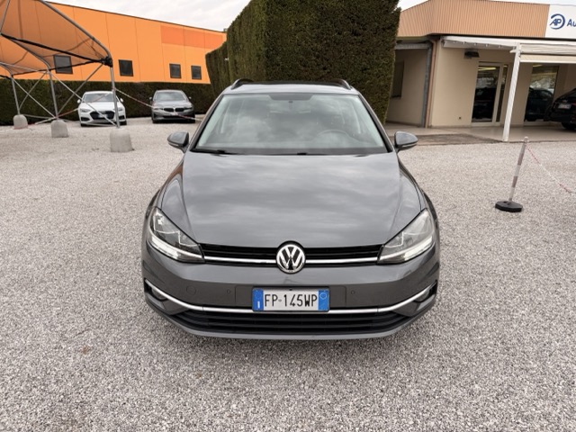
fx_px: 399
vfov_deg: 56.8
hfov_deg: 71.6
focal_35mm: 24
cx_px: 288
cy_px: 216
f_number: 1.78
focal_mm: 6.76
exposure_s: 1/992
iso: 80
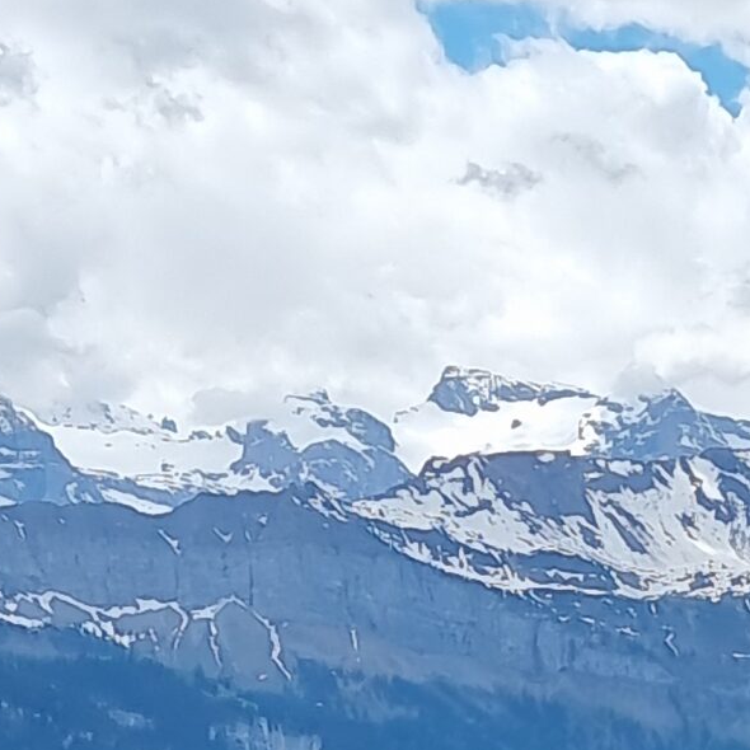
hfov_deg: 17.5
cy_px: 1541
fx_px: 2255
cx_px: 1018
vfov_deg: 15.0
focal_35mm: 92
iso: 50
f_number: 1.8
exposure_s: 1/1300
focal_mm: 6.7
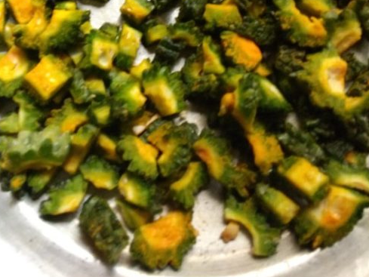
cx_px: 146
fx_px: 352
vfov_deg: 41.5
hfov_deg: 54.9
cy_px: 63
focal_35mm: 33
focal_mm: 3.57
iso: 1250
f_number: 2
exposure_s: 1/14
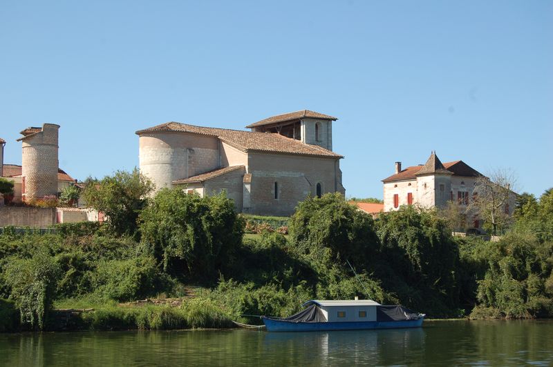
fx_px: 1059
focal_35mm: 69
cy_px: 184
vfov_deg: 19.7
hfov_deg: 29.3
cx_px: 276
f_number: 8
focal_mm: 46
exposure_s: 1/250
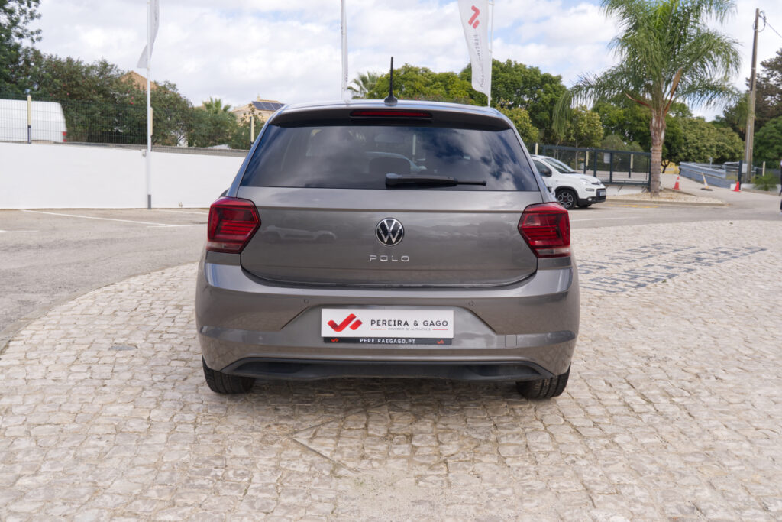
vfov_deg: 42.3
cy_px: 261
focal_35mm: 31
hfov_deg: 60.3
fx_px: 673
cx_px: 391
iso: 160
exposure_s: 1/125
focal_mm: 20.9
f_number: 8
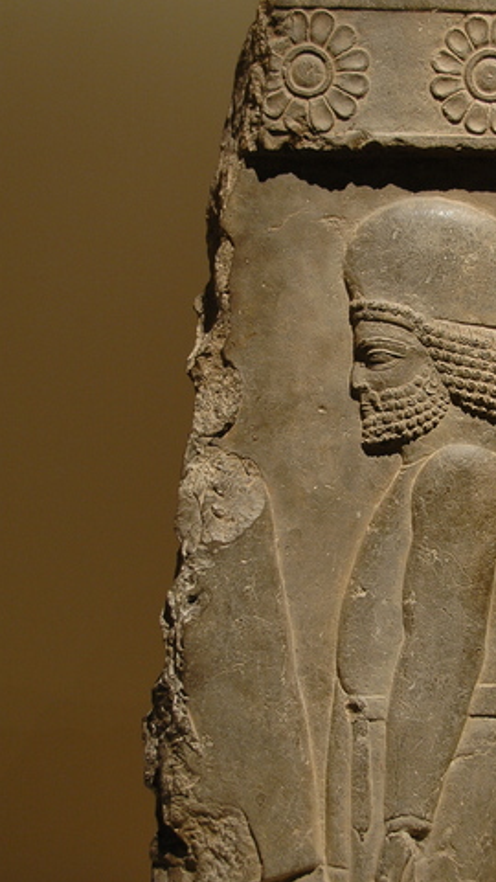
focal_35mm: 63
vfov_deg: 33.5
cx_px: 367
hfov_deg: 19.1
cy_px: 447
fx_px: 1466
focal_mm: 29
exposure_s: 1/13
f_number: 4.2
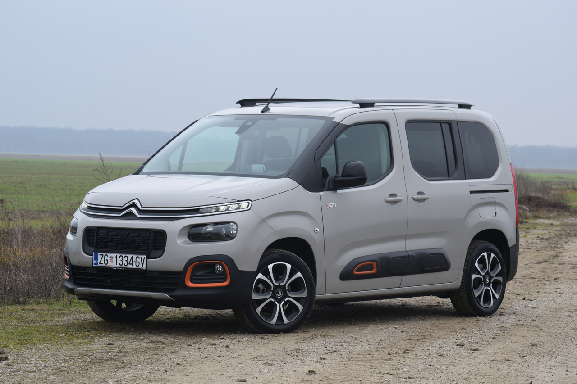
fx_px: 2211
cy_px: 192
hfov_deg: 14.9
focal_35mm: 138
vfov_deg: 9.9
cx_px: 288
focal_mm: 92
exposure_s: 1/250
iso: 400
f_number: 8
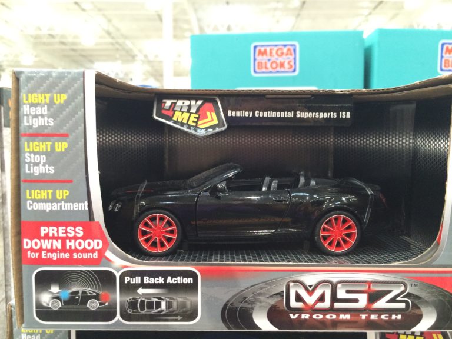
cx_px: 226
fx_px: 379
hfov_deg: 61.7
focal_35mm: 29
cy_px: 170
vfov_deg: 48.2
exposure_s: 1/33
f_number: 2.2
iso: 250
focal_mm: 4.15
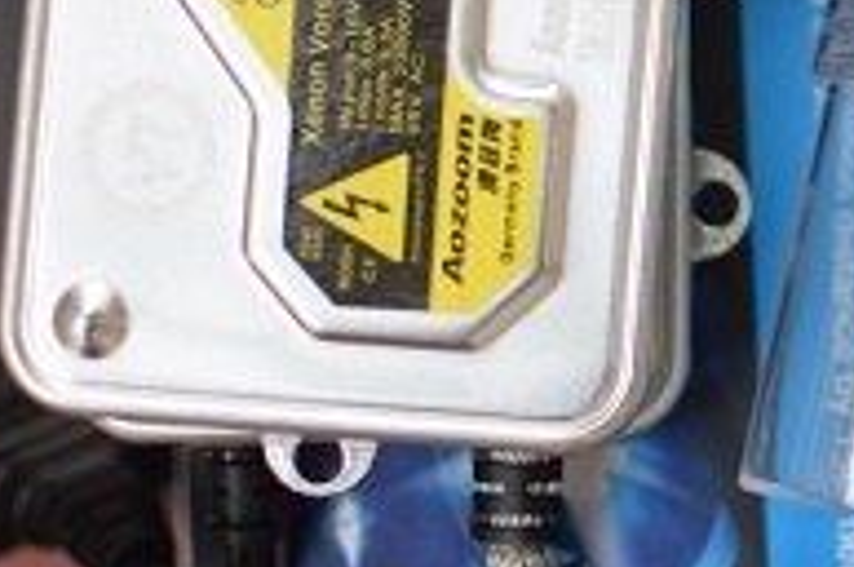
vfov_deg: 8.3
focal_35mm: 164
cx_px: 1115
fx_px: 3873
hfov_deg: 12.2
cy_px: 13
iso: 400
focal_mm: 35
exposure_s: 1/200
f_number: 1.8
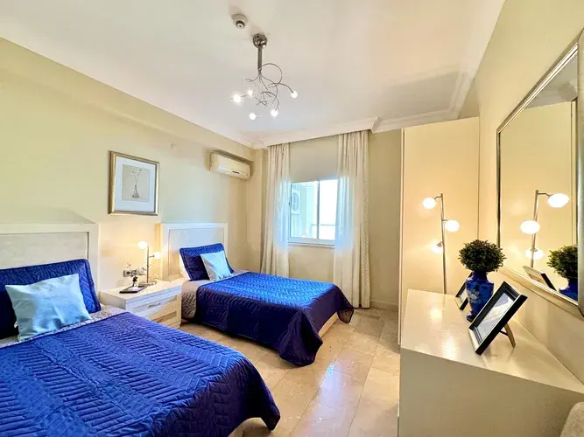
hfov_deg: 102.1
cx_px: 292
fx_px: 236
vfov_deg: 85.7
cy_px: 218
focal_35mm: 14
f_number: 2.2
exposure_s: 1/100
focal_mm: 2.22
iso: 160
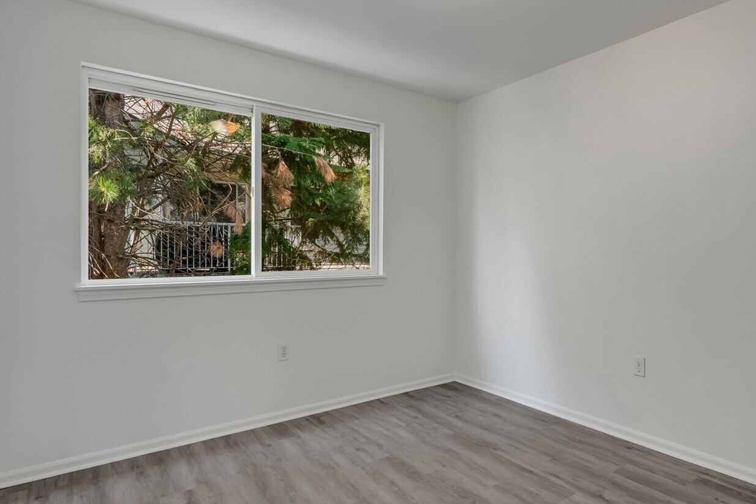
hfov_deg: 77.2
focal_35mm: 22
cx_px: 470
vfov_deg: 57.2
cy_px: 249
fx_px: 462
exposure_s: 1/200
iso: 400
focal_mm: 16
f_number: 9
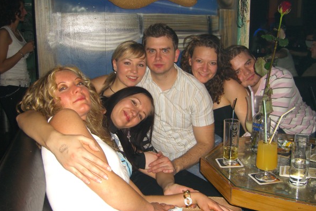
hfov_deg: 48.5
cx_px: 157
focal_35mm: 40
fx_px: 351
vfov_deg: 33.4
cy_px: 106
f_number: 2.8
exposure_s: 1/60
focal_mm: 7.9
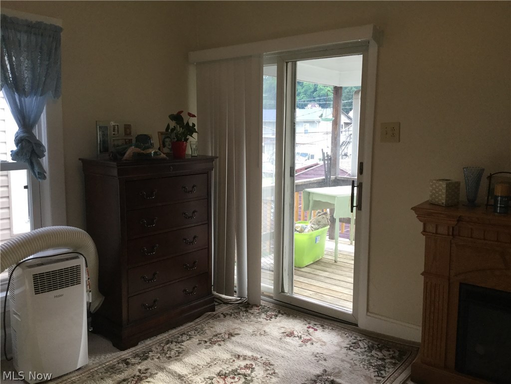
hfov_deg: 58.4
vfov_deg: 45.4
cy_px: 192
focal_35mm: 31
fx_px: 458
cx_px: 256
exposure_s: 1/30
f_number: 2.4
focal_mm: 3.3
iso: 32
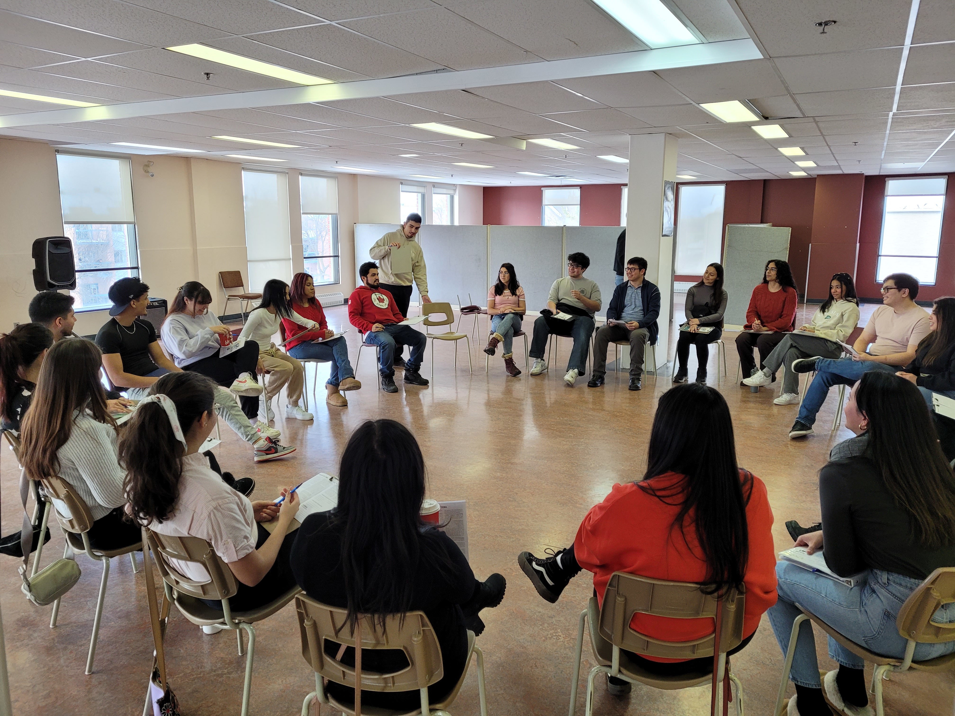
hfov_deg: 67.3
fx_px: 717
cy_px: 358
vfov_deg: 53.1
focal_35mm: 26
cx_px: 478
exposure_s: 1/120
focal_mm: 5.4
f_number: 1.8
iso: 160
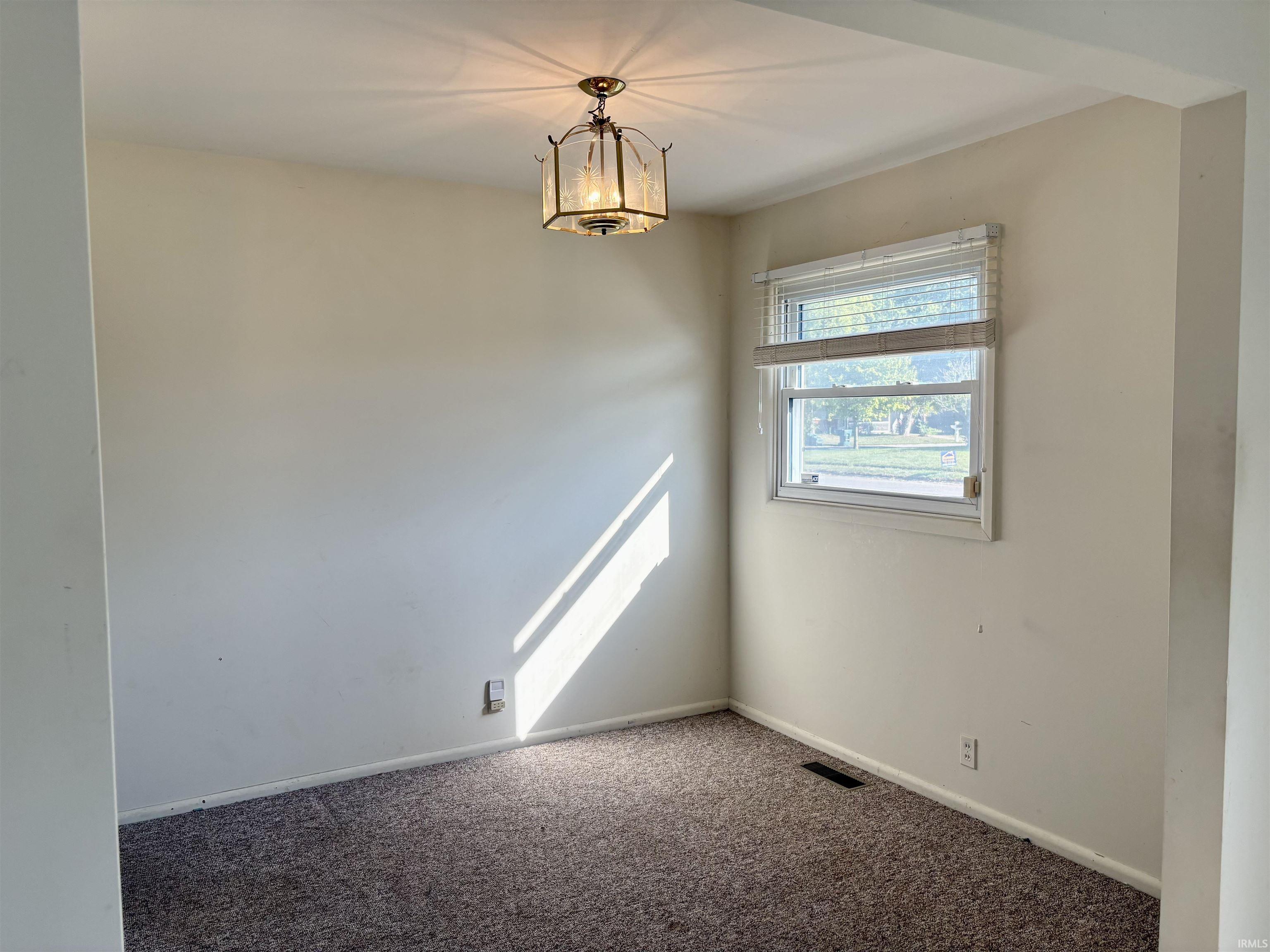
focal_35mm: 26
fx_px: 954
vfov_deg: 53.1
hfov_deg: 67.3
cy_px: 476
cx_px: 635
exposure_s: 1/246
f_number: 1.6
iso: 64
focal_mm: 5.96
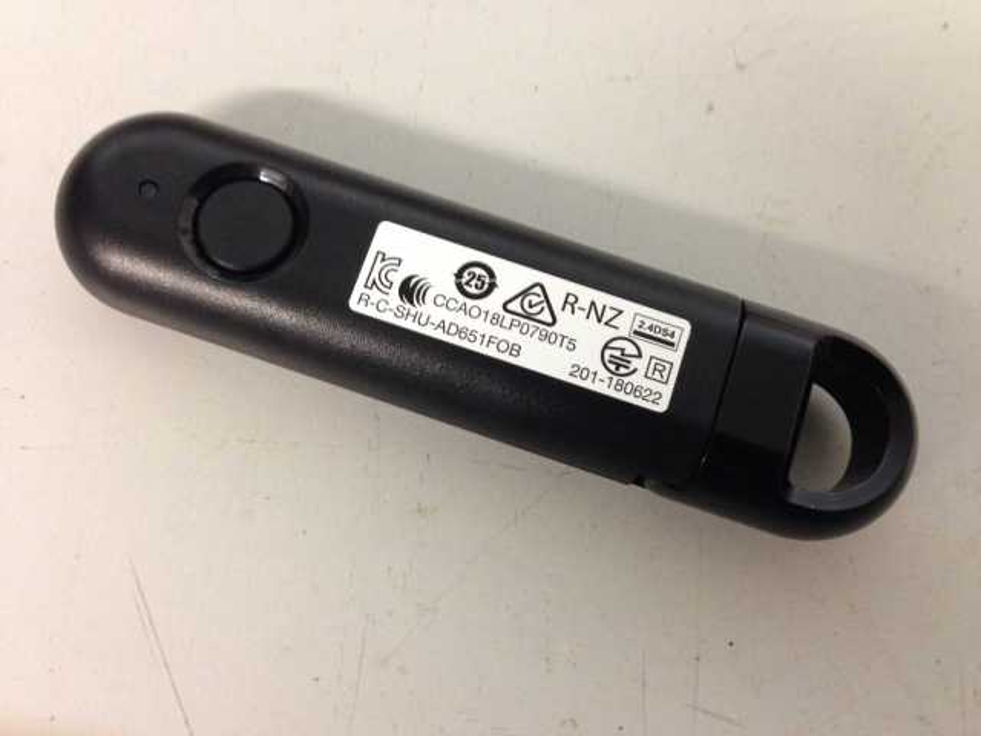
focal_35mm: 33
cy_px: 368
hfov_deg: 55.4
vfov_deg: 42.9
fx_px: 935
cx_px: 490
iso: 200
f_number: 2.4
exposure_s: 1/20
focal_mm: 4.12
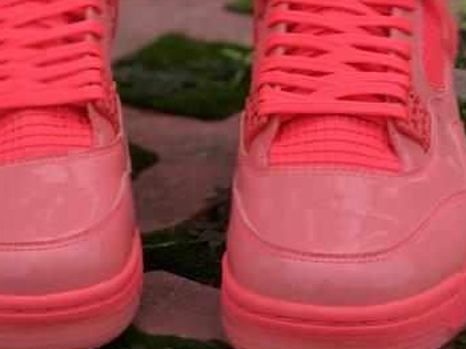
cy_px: 99
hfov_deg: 17.9
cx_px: 177
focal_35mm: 110
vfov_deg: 13.4
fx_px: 1480
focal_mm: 6
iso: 16
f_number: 2.4
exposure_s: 1/397
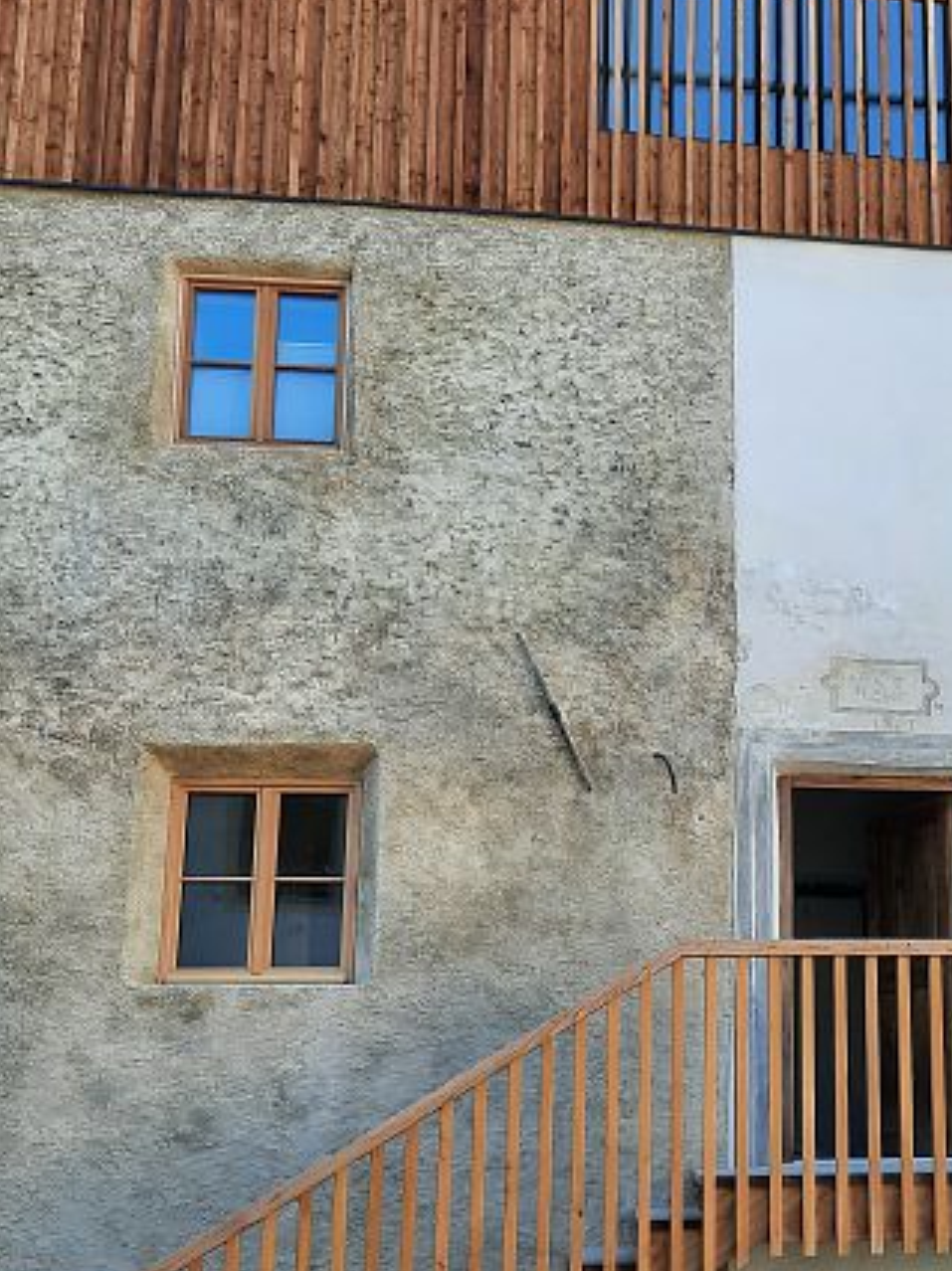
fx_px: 1725
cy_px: 722
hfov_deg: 29.7
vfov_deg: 40.4
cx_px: 836
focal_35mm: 47
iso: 32
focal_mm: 4.6
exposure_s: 1/136
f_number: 2
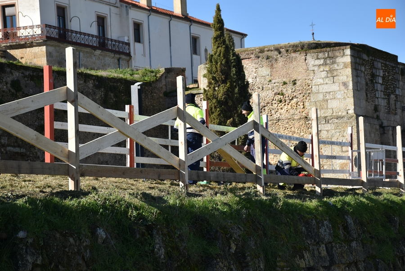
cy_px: 136
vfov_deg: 13.1
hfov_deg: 19.4
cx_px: 202
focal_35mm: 105
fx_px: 1182
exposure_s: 1/640
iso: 200
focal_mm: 70
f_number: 6.3
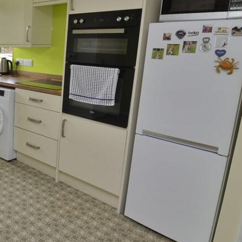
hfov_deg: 40.3
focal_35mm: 33
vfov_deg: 49.5
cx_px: -24
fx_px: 261
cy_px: 99
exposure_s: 1/60
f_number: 5.6
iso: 400
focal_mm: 11
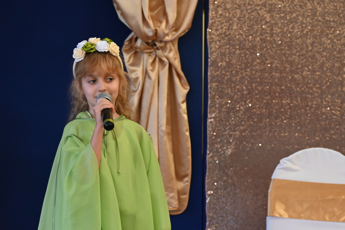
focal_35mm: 204
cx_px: 253
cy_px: 126
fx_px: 1956
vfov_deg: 6.7
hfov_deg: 10.1
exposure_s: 1/60
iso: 3200
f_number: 5
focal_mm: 125
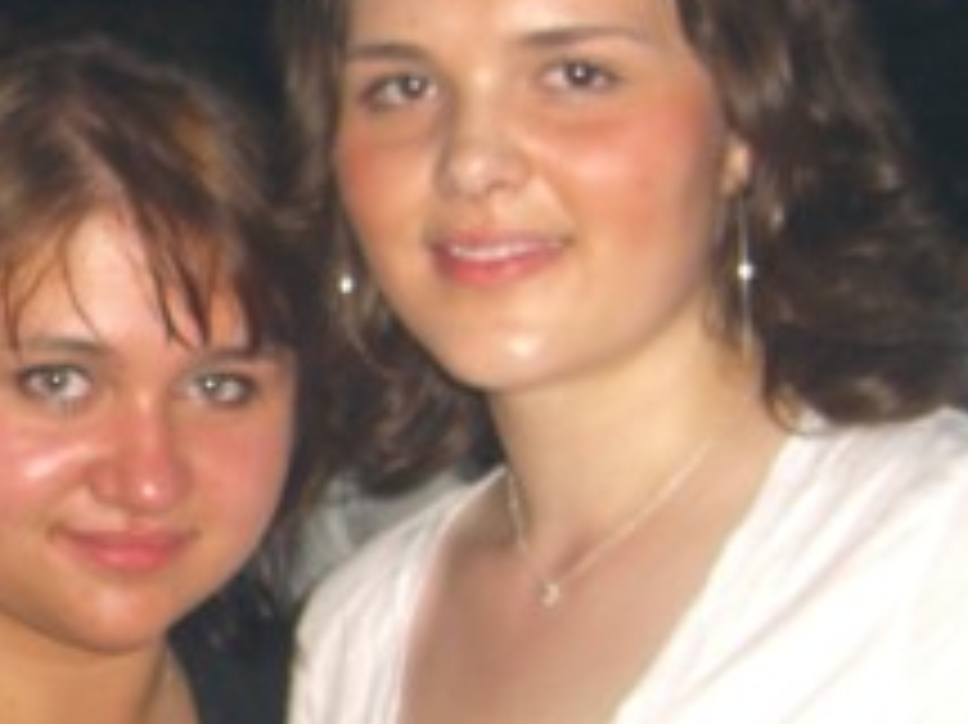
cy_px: 585
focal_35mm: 106
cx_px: -140
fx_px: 2963
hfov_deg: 17.8
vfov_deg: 13.9
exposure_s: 1/60
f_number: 2.8
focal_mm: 7.9
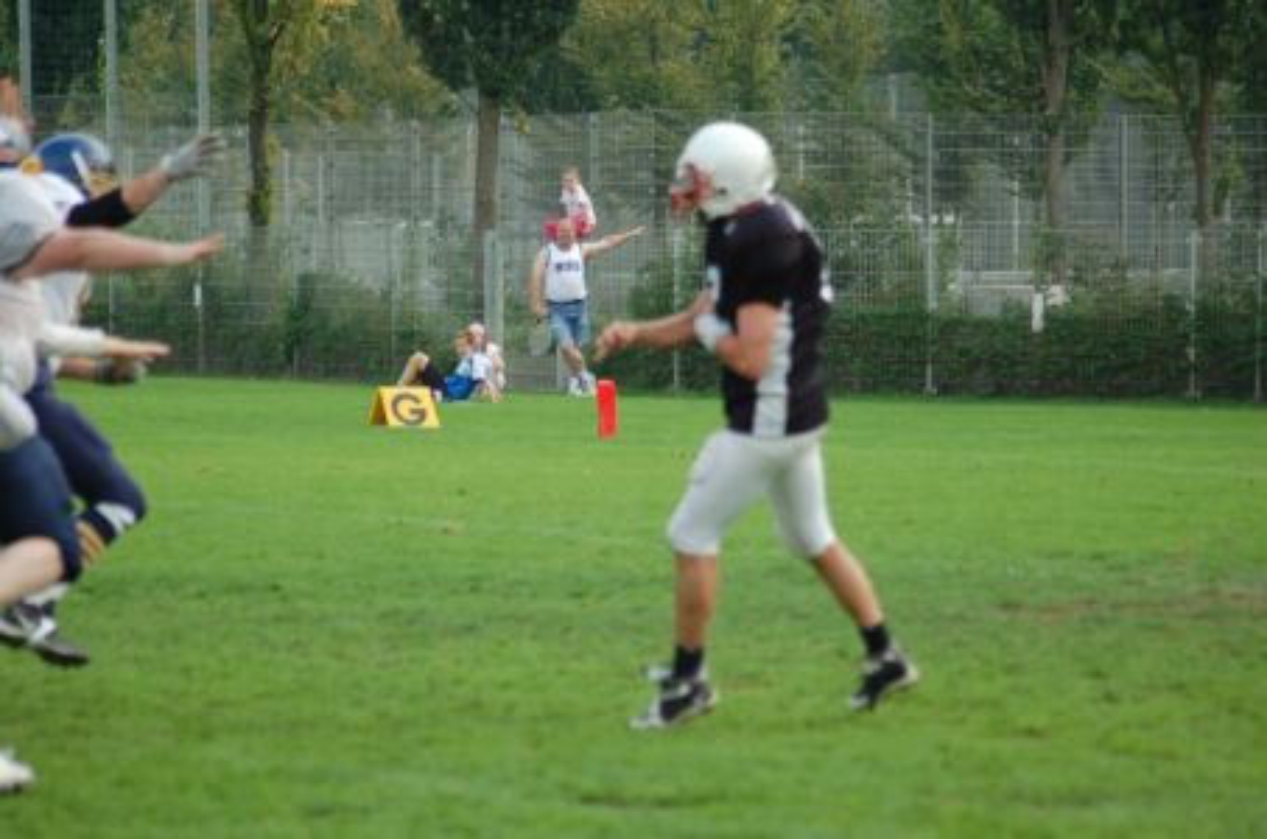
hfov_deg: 9.2
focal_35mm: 225
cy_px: 420
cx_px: 634
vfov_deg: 6.1
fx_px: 7902
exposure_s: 1/800
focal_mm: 150
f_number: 4.5
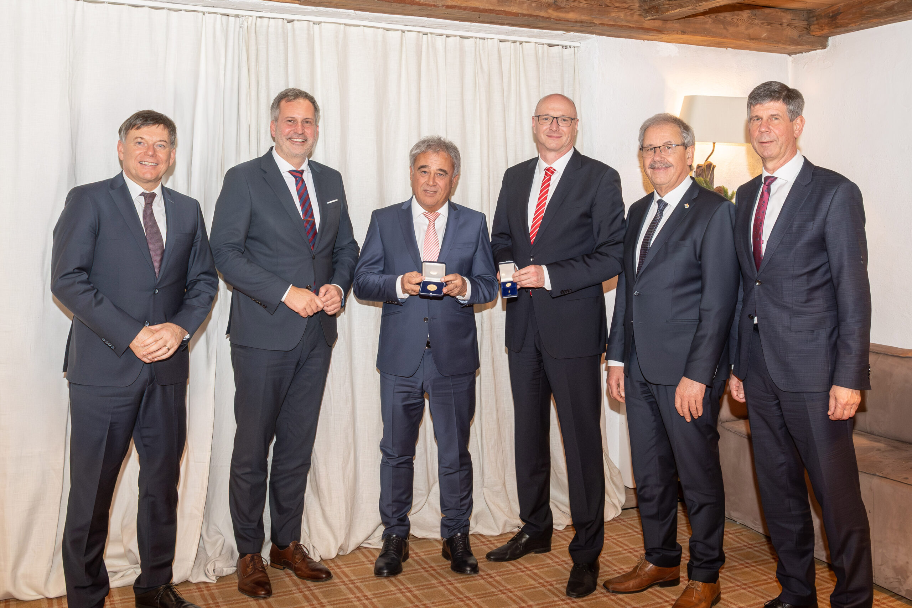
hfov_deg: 60.3
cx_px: 456
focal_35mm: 31
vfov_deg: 42.3
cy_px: 304
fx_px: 785
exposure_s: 1/60
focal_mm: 31
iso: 3200
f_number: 9
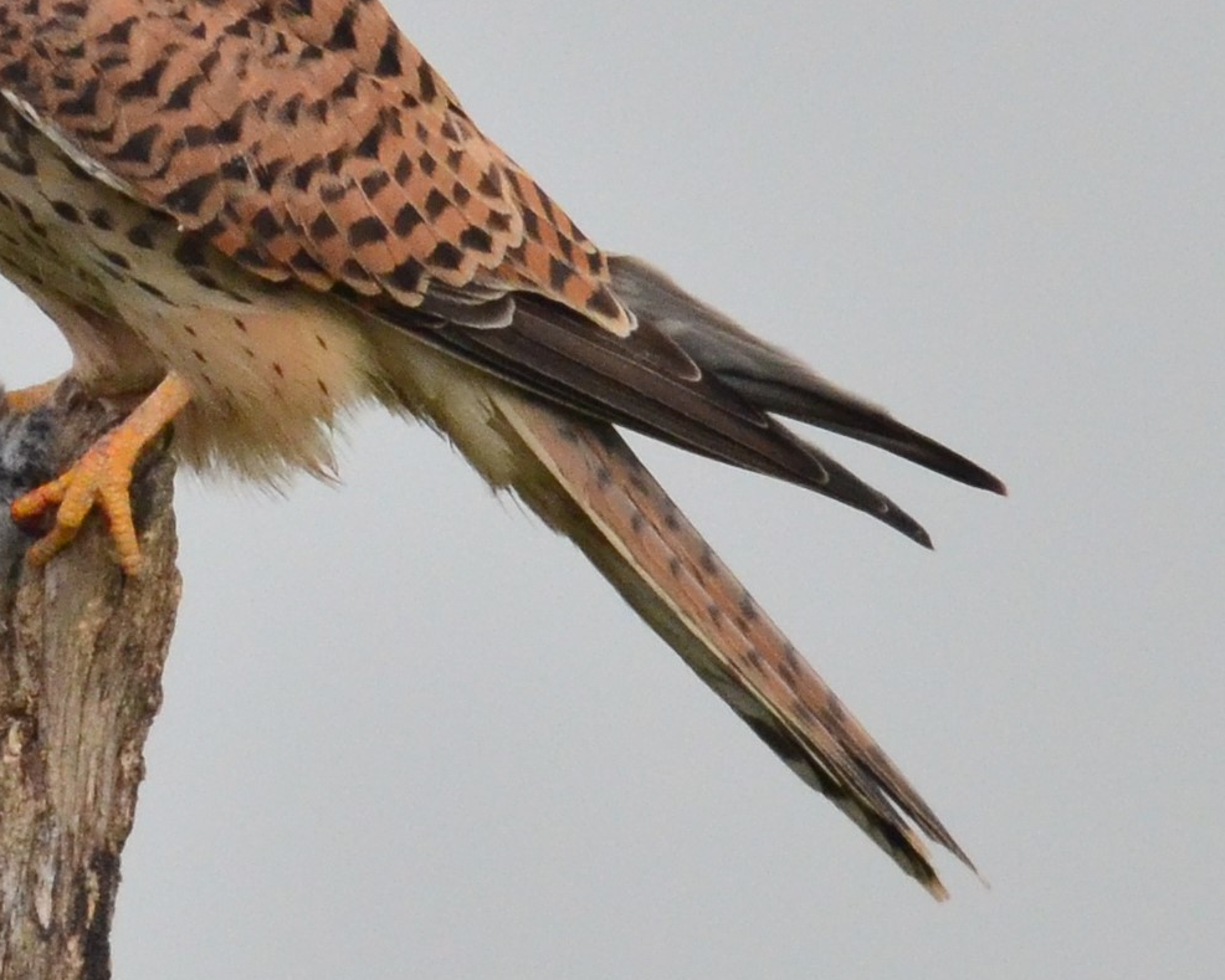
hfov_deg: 1.3
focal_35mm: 1503
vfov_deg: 1.0
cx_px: 174
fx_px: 54497
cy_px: 277
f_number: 7.1
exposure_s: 1/1600
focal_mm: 600
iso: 1250
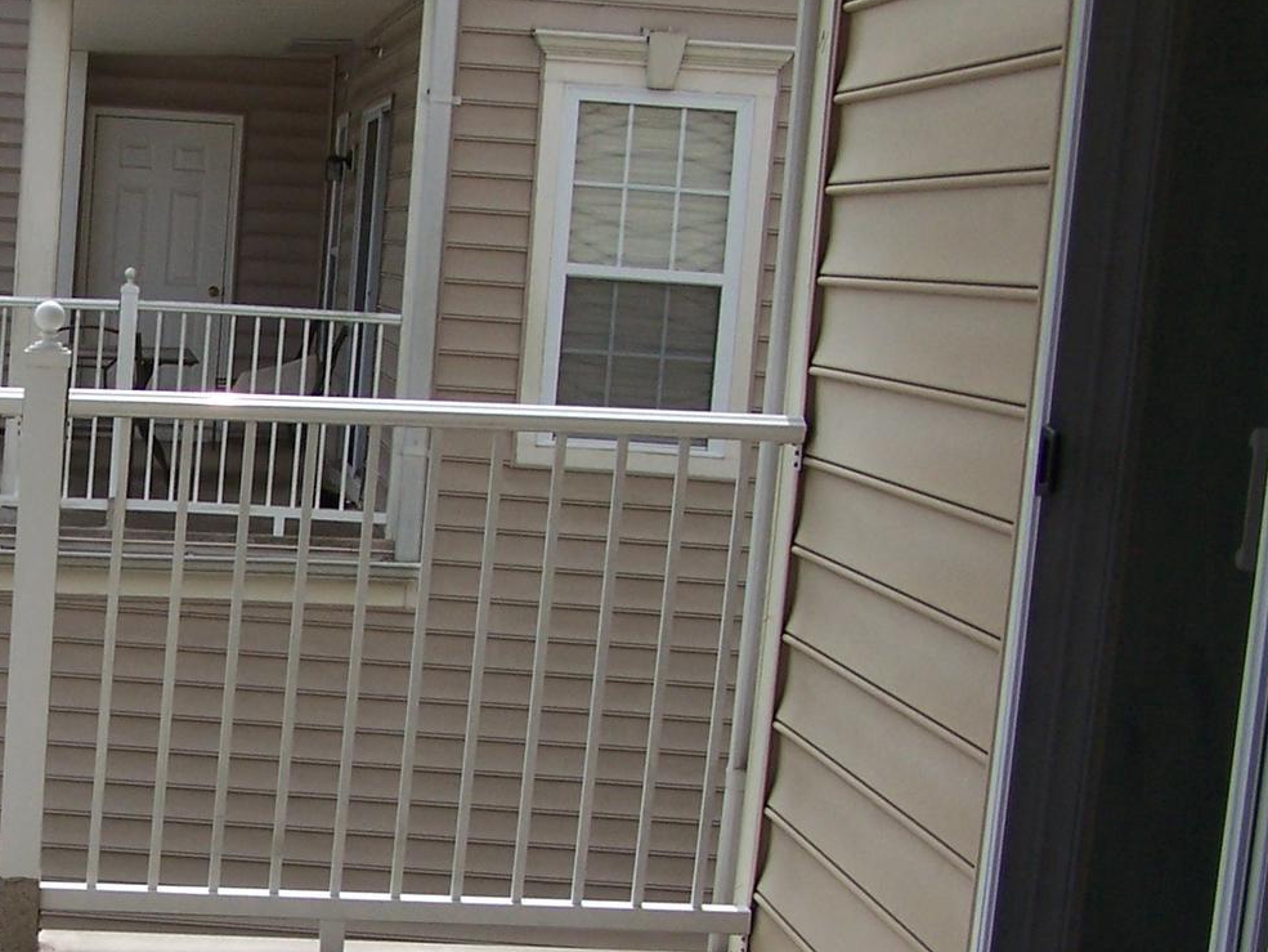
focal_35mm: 79
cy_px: 706
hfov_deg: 23.8
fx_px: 2894
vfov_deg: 18.6
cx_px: 52
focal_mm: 6.3
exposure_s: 1/750
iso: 80
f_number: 4
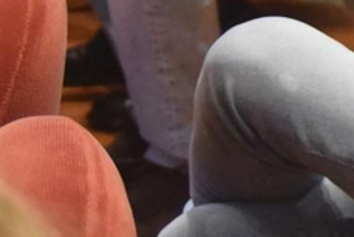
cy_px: -67
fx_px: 4536
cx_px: 1189
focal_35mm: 461
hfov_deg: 4.3
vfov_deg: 3.0
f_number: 8
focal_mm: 66
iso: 6400
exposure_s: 1/40
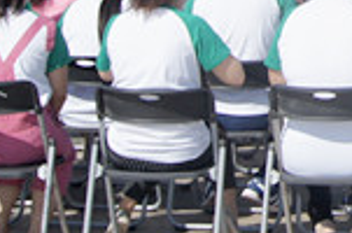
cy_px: -182
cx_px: 660
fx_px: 1395
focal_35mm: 143
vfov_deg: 9.1
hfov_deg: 12.9
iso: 200
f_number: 10
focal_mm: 18
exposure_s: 1/500
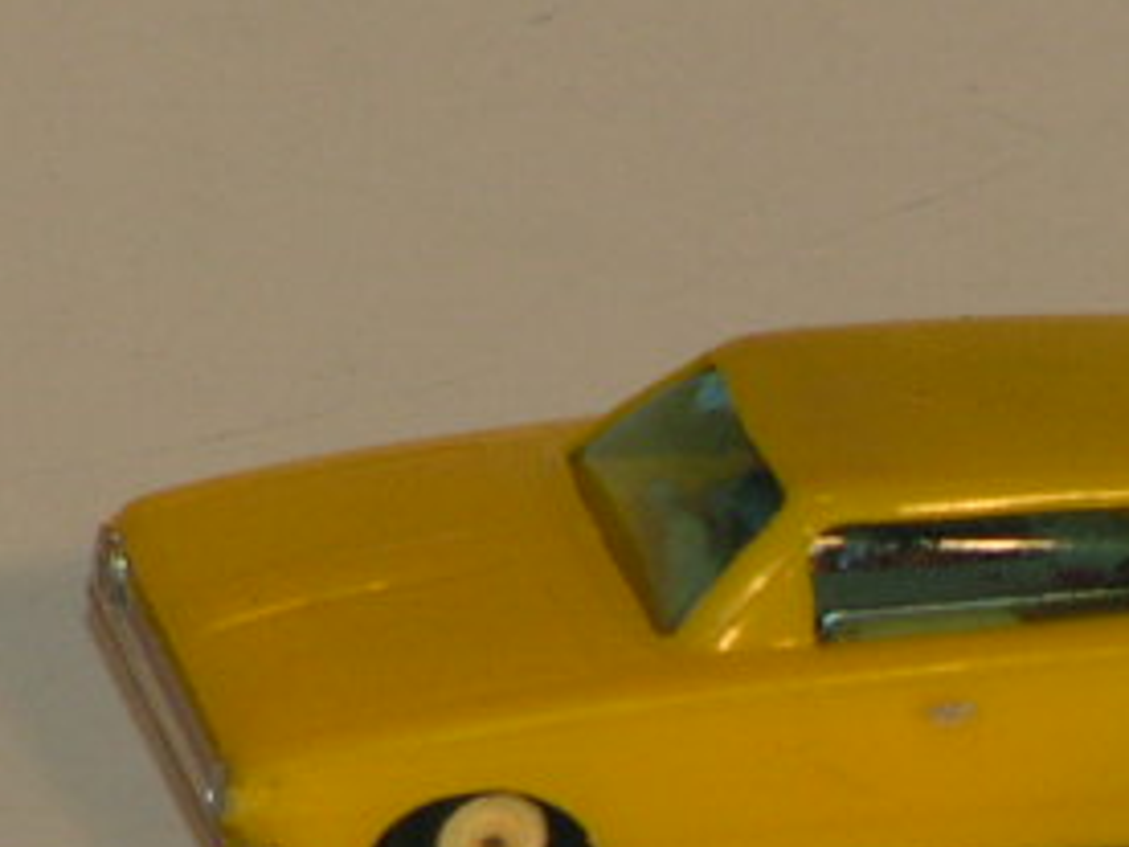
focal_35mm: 881
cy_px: 773
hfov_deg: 2.3
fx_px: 28734
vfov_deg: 1.7
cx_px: 912
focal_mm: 58
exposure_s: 1/400
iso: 100
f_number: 5.6
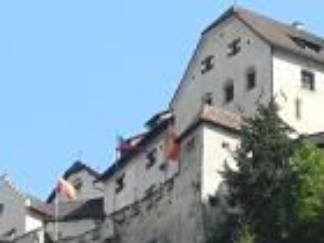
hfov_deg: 5.2
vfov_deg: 3.9
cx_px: 215
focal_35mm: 383
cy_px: 111
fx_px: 3585
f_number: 4.5
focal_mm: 22.5
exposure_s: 1/400
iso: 100
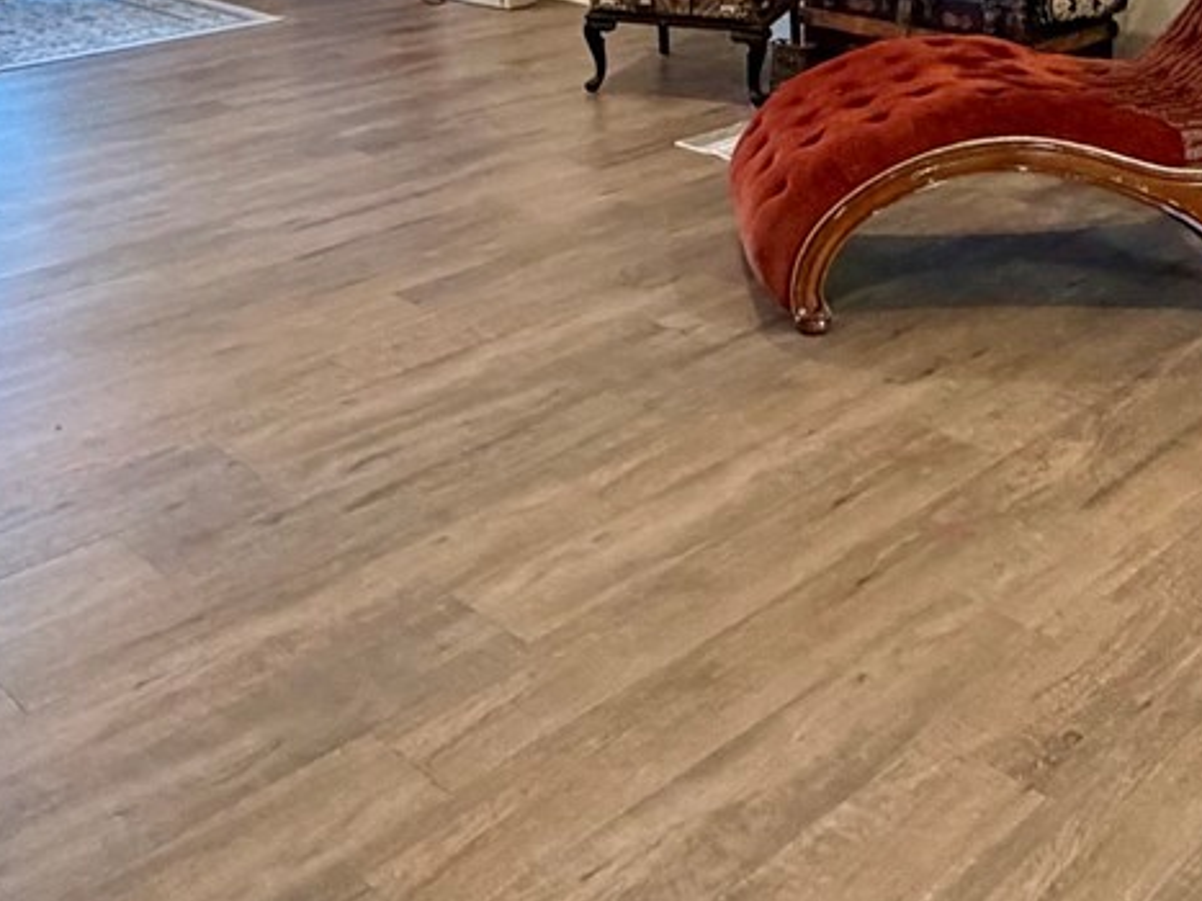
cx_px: 746
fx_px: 1666
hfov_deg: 39.4
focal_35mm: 48
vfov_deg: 26.5
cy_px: -209
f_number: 2.2
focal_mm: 2.22
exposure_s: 1/60
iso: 400
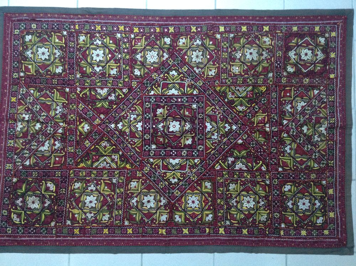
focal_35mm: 35
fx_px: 359
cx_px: 178
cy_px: 133
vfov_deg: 40.6
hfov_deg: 52.7
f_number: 2.4
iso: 500
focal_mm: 4.28
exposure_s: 1/15
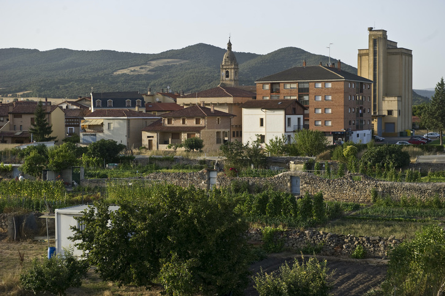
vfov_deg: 19.4
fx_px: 865
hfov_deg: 28.9
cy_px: 148
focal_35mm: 70
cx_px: 222
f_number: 5.6
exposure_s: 1/200
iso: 100
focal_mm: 70
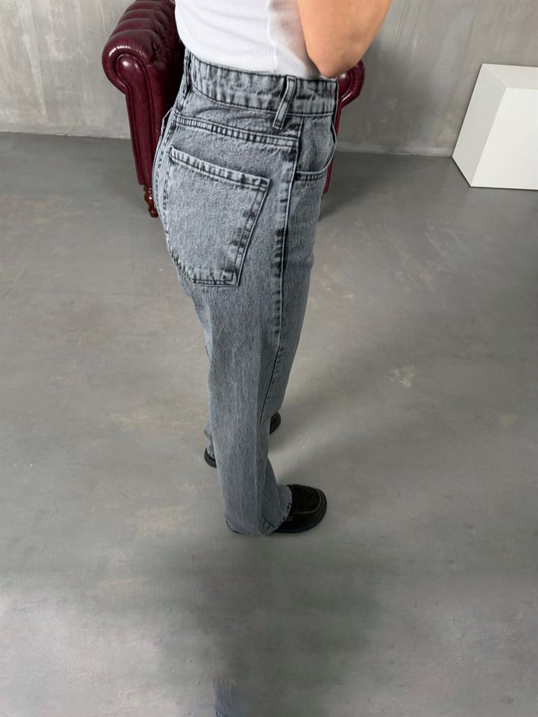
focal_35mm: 24
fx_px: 497
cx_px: 269
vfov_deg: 71.6
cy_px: 358
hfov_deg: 56.8
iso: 200
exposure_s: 1/121
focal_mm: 6.76
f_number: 1.78
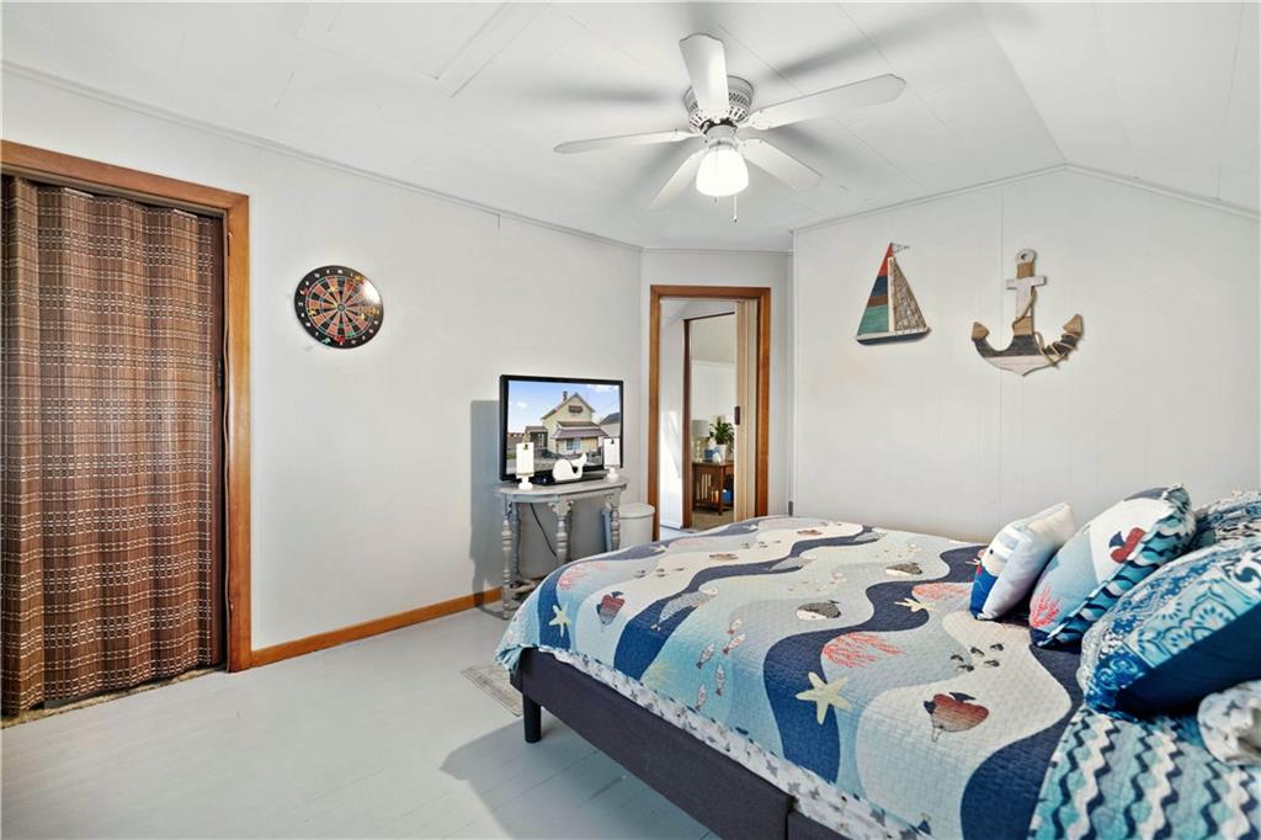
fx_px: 525
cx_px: 630
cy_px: 420
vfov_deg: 77.3
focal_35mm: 15
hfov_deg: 100.4
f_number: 2.8
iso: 400
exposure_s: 1/30
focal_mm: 15
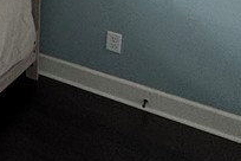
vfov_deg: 15.0
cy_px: -168
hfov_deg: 18.4
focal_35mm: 73
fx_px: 489
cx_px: -240
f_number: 2.2
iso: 160
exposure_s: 1/120
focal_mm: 2.22
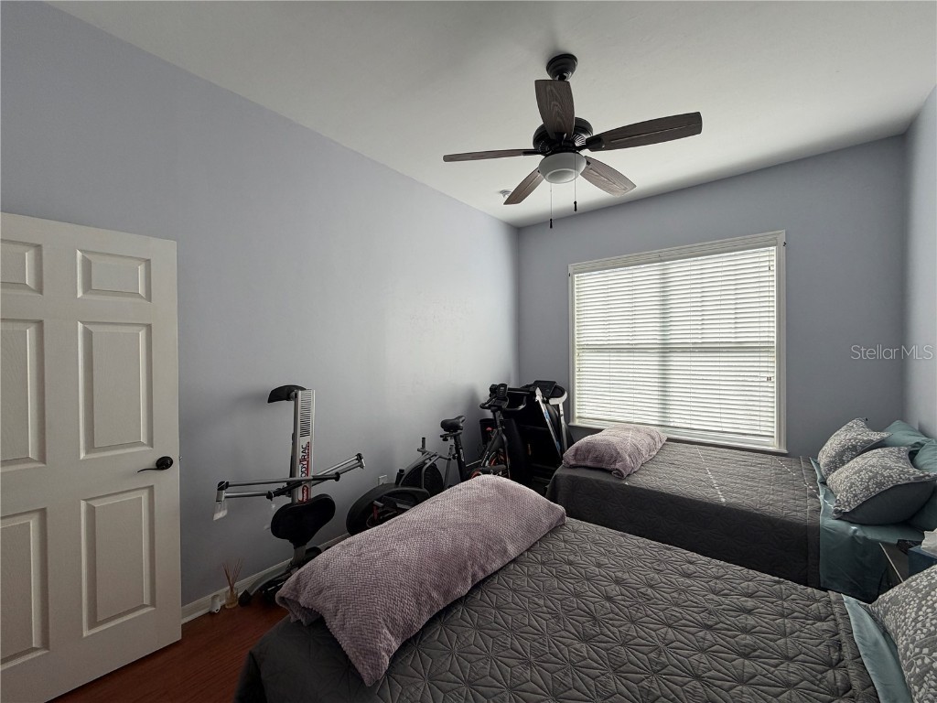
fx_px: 379
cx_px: 468
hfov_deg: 102.1
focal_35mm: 14
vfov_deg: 85.7
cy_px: 352
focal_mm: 2.22
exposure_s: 1/139
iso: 50
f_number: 2.2
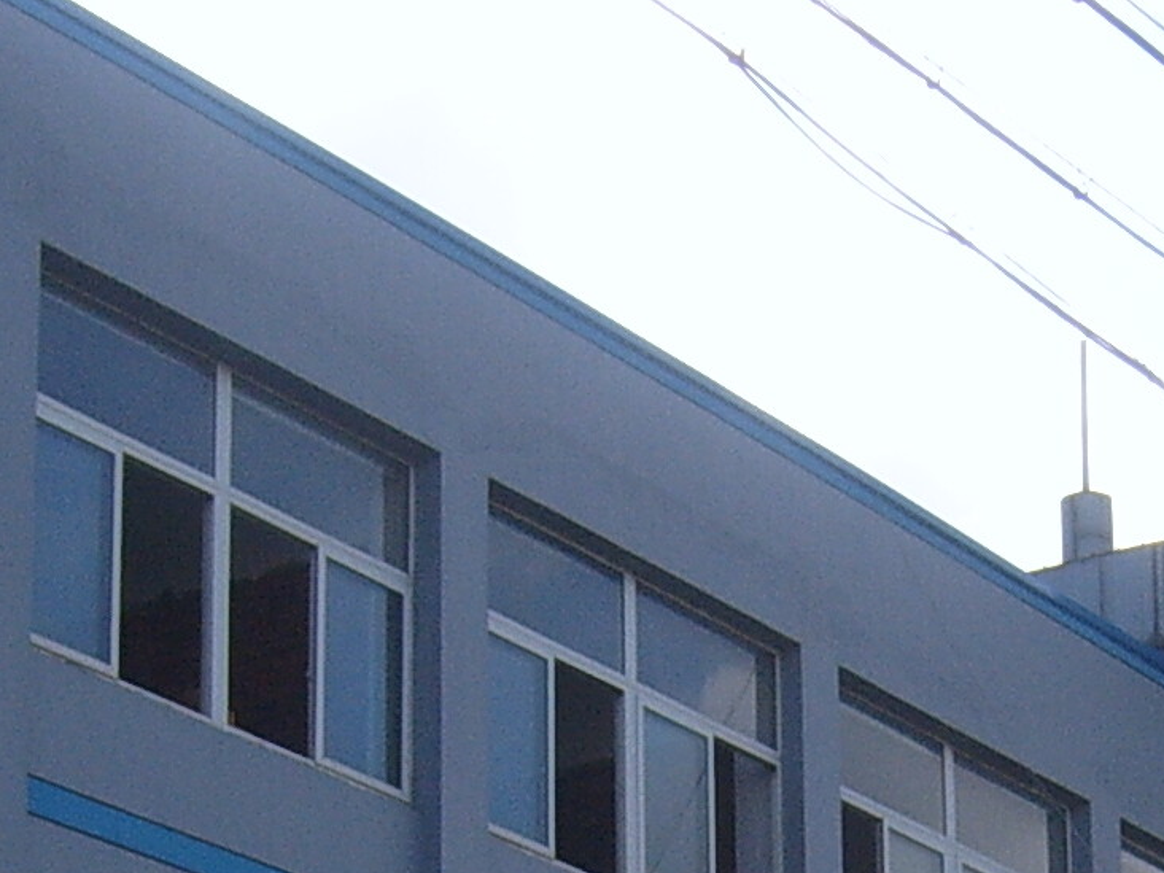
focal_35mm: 124
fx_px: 4170
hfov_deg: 15.8
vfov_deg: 11.3
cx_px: 980
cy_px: 1455
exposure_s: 1/350
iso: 50
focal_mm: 5.8
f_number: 5.8
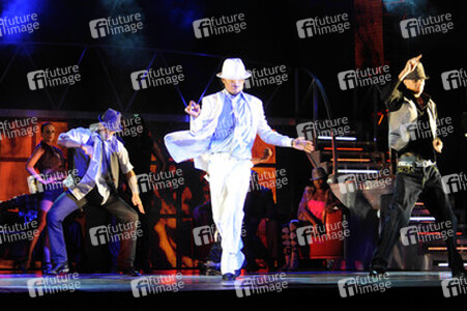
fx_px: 972
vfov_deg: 18.2
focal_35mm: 75
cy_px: 156
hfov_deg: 27.0
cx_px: 234
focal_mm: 75
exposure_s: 1/320
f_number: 5
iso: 4000
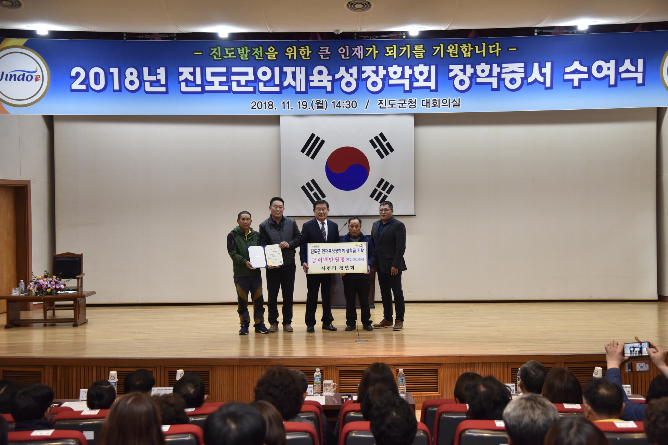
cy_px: 222
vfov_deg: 27.0
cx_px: 334
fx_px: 928
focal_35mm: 50
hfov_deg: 39.6
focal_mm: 50
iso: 800
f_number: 4
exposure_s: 1/125
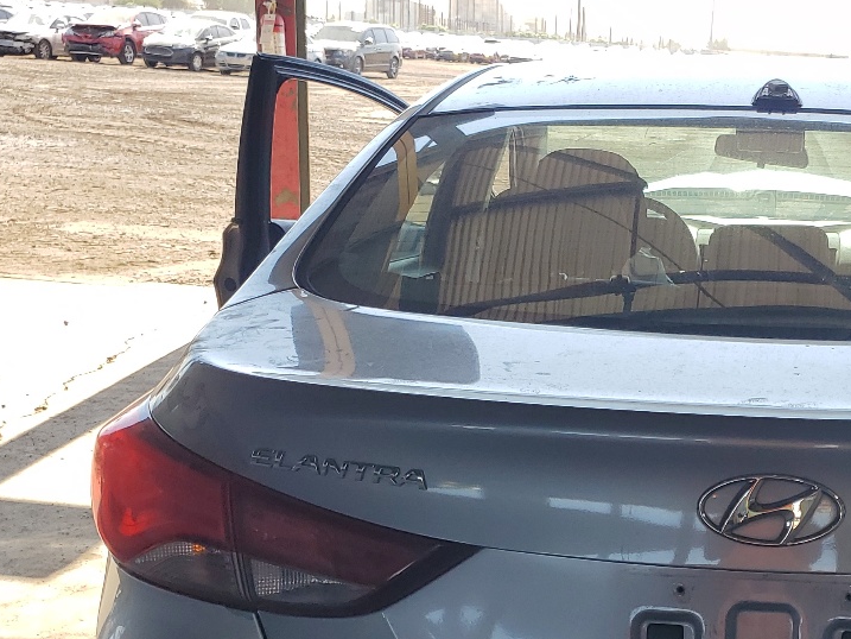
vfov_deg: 24.1
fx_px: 1426
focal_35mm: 58
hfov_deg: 32.1
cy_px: 647
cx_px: 713
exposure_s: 1/667
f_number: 1.5
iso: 50
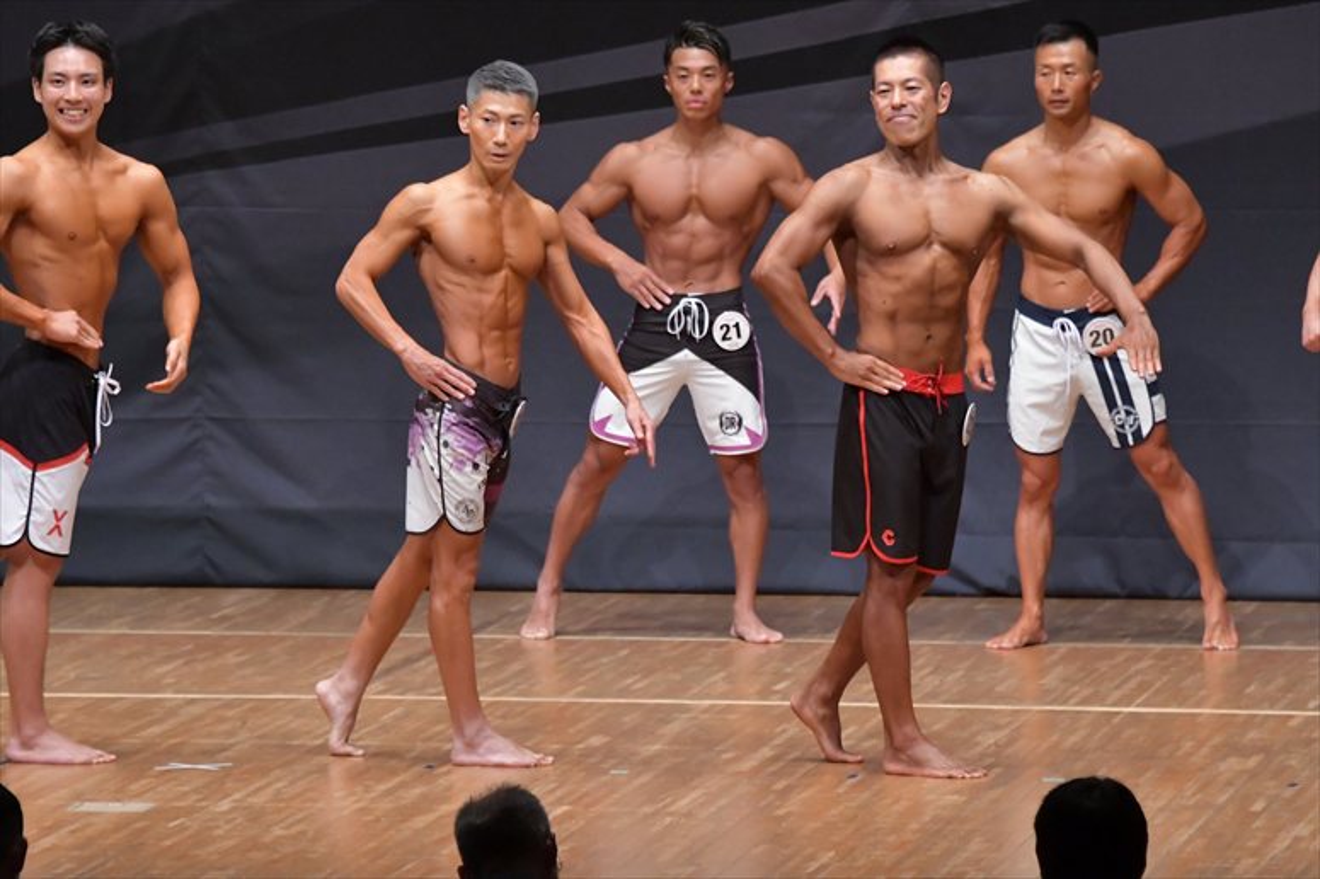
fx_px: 10445
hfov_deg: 7.2
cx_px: 660
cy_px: 440
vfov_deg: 4.8
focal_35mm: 285
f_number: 5.6
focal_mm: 190
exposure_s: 1/400
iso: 6400
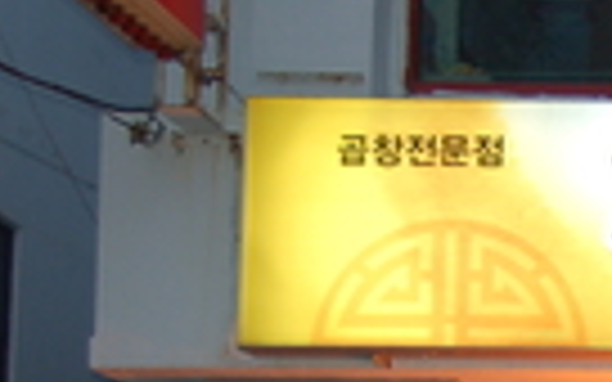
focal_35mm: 135
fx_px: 2252
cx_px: 1120
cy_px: 719
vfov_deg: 9.2
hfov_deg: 13.7
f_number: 4
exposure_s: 1/60
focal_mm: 24
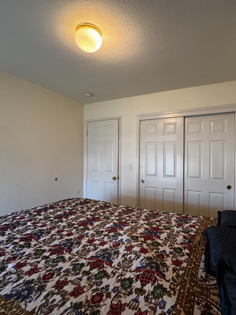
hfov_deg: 68.5
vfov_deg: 84.7
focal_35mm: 19
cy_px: 159
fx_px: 173
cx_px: 129
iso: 400
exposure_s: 1/60
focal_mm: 2.22
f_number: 2.2
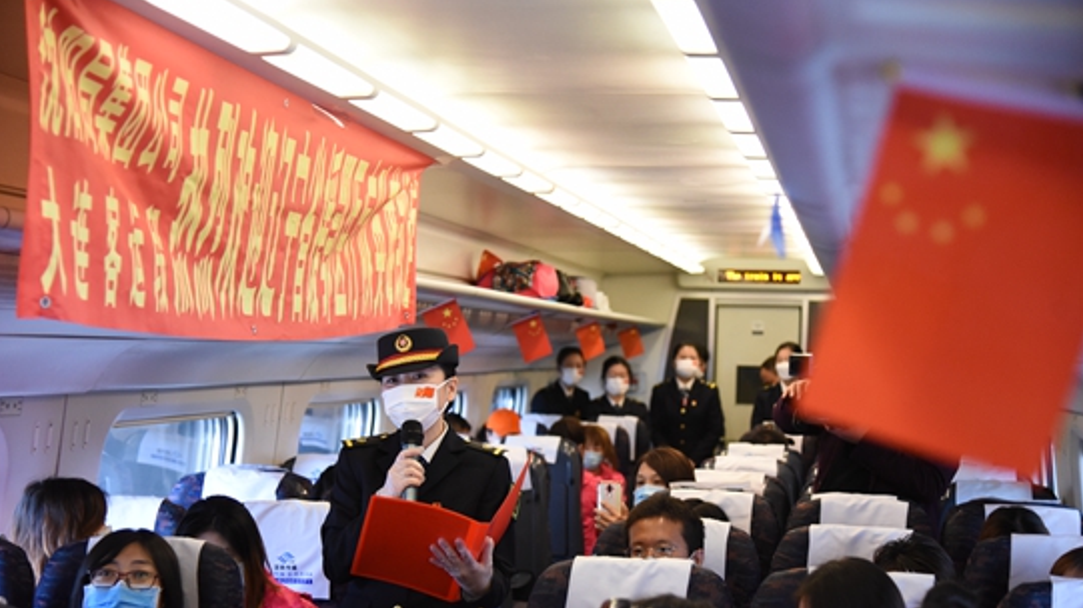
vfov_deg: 18.2
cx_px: 534
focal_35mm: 66
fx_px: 1895
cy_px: 362
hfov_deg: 31.9
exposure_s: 1/200
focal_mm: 62
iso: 4000
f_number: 4
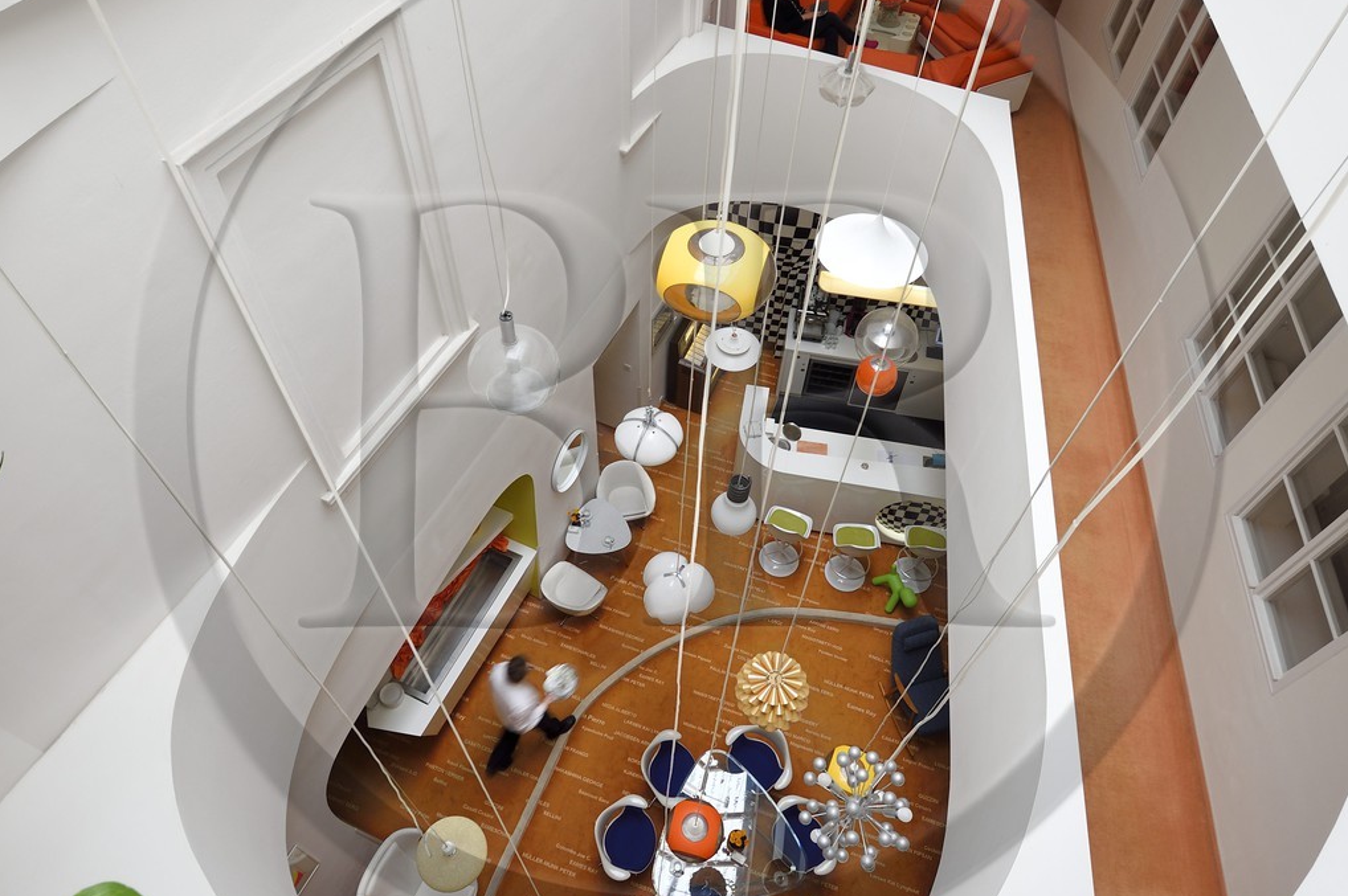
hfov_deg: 78.6
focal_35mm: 22
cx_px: 673
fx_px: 823
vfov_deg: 57.1
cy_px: 412
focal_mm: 14
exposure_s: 1/15
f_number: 9
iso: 200
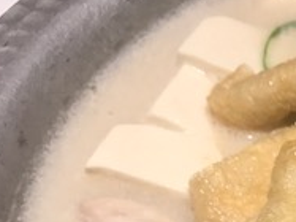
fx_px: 820
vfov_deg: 14.9
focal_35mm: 96
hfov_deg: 18.1
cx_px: 448
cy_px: 257
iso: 40
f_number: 1.8
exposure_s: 1/100
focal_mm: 3.99
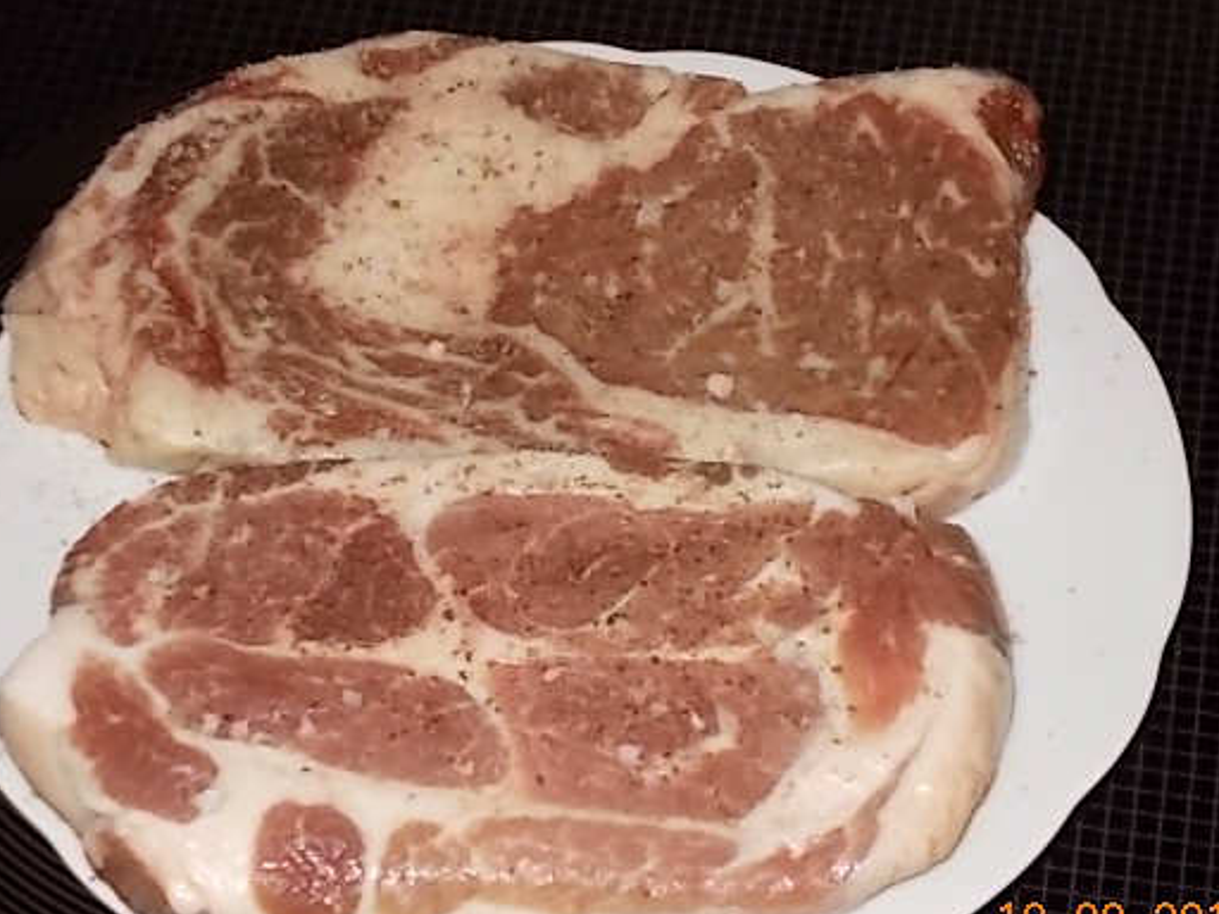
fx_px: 3345
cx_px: 571
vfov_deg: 15.6
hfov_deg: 20.6
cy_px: 486
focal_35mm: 95
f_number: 5.8
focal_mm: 13.5
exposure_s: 1/60
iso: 200
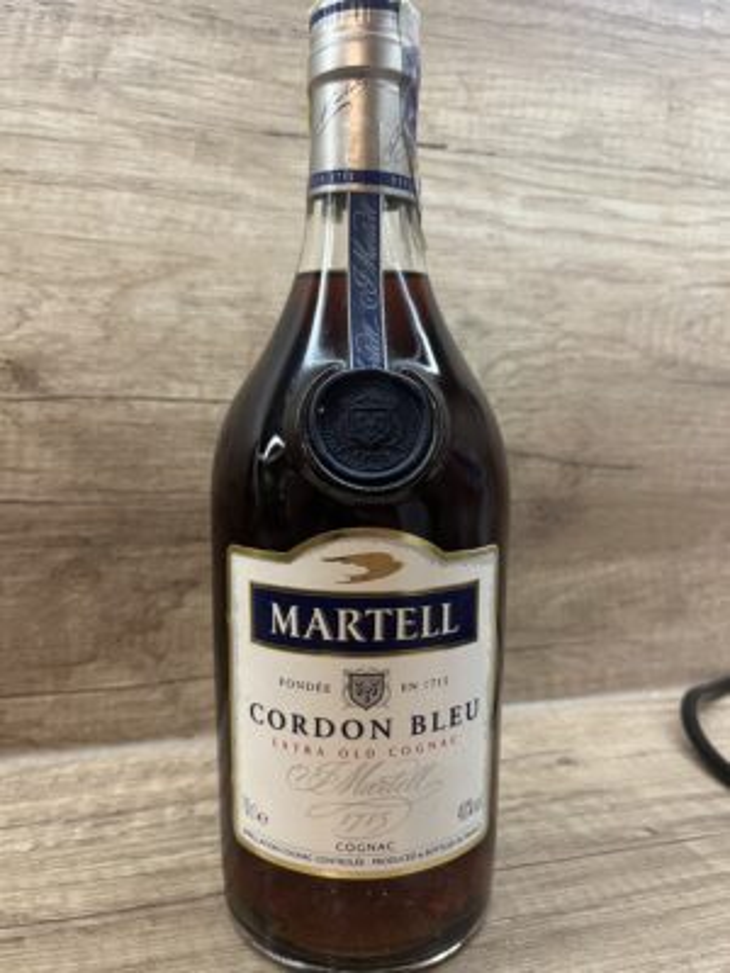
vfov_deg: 67.3
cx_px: 365
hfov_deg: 53.1
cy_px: 486
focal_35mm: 26
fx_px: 731
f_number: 1.6
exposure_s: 1/50
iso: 100
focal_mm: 5.1
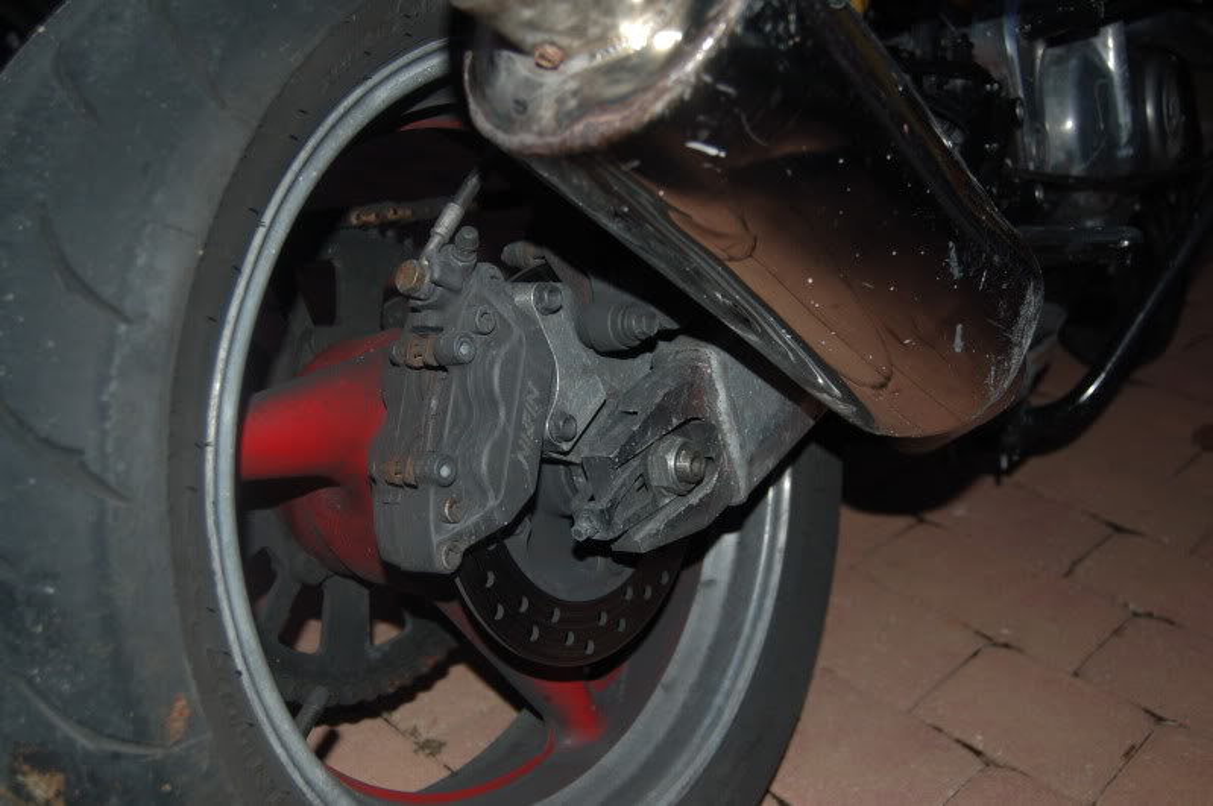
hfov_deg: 55.2
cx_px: 606
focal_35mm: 34
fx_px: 1161
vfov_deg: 38.3
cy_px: 403
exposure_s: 1/60
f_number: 3.8
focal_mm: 23
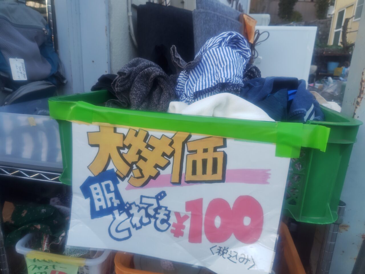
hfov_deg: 73.9
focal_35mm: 23
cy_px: 137
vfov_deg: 58.9
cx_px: 182
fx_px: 243
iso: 94
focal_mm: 5.56
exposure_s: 1/120
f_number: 1.9
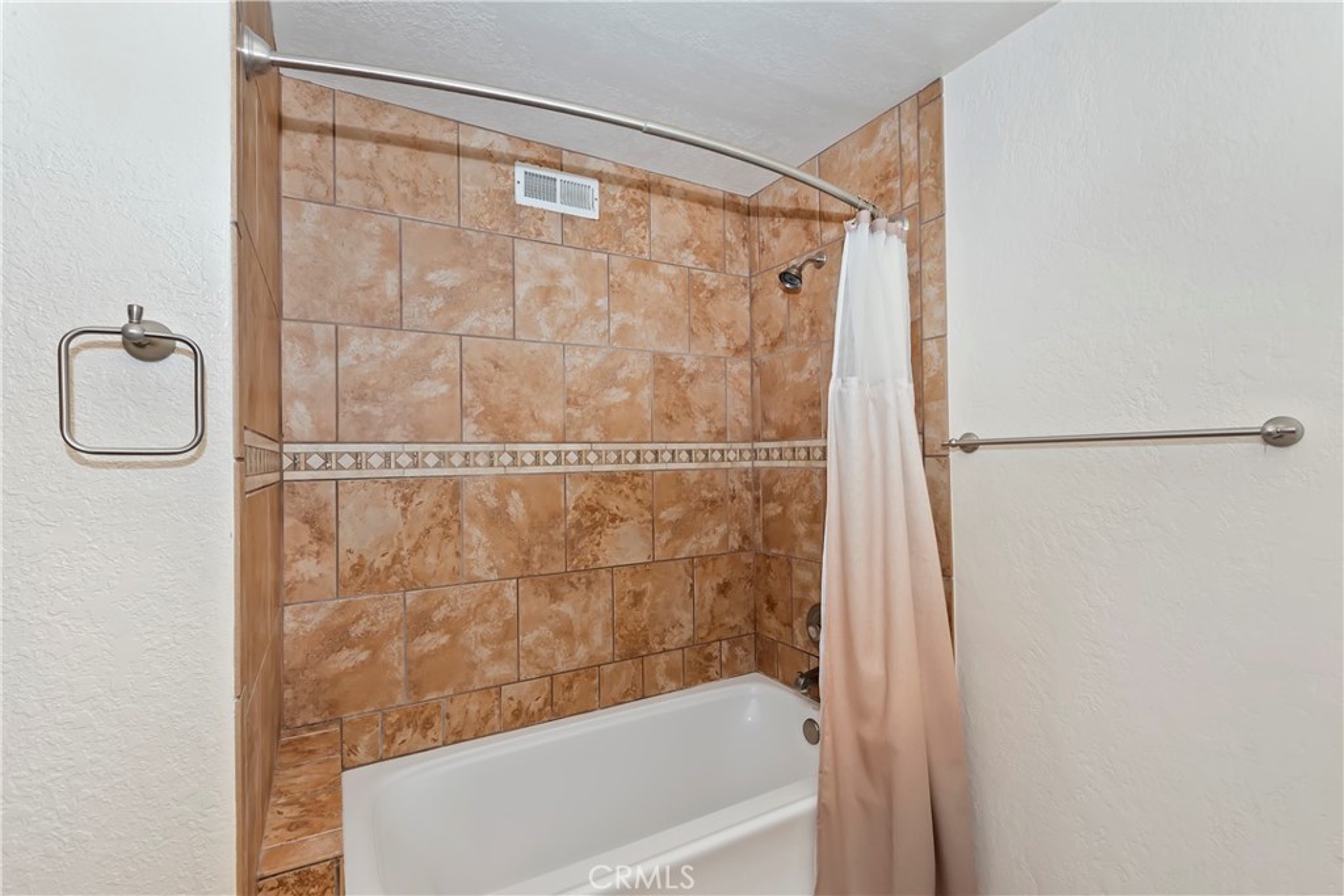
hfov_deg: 100.4
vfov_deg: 77.3
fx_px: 560
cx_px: 672
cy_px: 448
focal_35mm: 15
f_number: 8
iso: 400
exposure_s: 1/30
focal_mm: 10
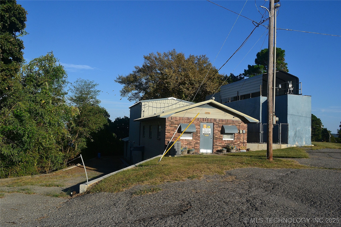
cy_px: 114
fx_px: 256
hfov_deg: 67.4
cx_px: 170
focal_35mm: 27
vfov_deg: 47.9
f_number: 13
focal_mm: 18
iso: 800
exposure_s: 1/800
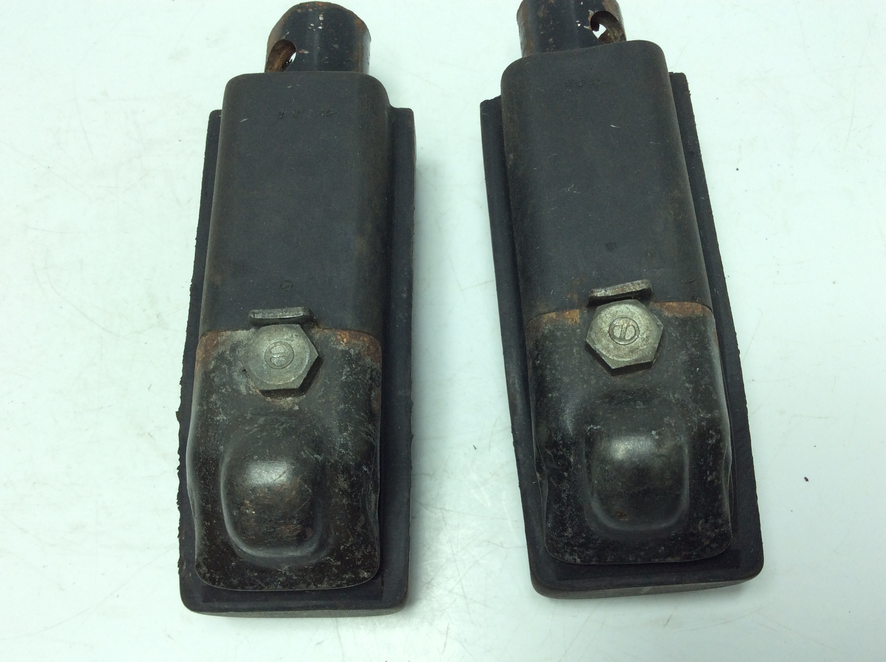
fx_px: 818
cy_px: 331
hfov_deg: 56.9
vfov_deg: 44.1
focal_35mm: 32
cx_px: 443
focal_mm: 3.3
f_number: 2.4
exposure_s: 1/284
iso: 32
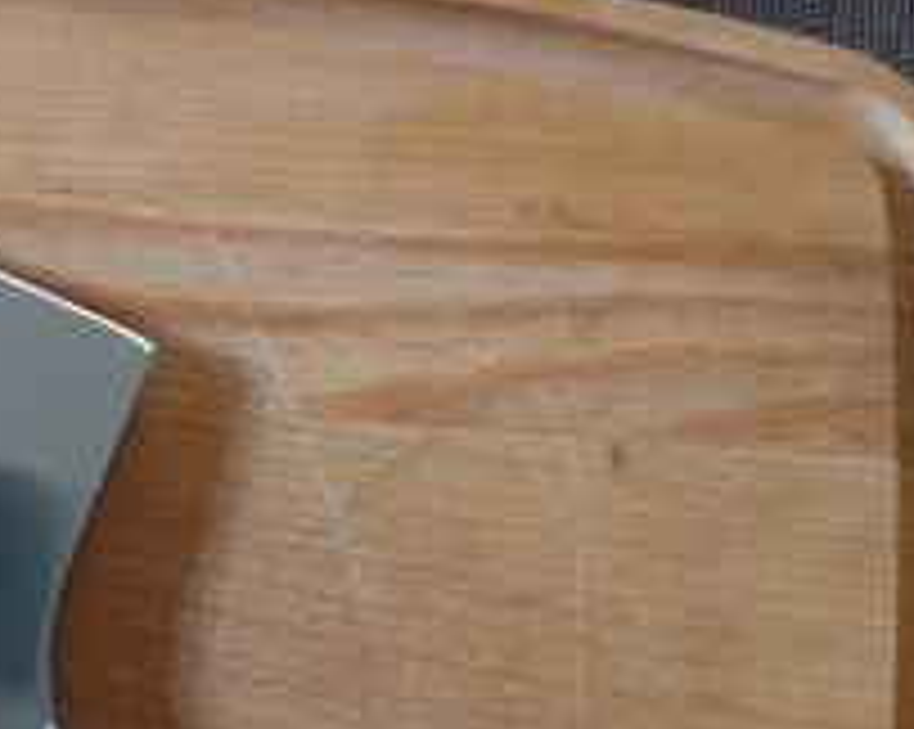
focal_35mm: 52
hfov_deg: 32.6
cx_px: -32
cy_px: 522
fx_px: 1405
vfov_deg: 28.8
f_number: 1.8
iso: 500
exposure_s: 1/40
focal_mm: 5.23
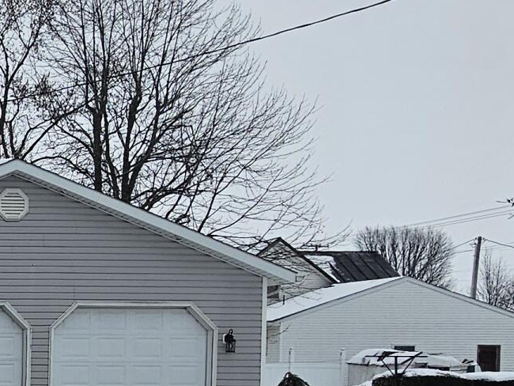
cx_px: -266
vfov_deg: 23.3
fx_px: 891
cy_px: 394
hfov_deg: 24.6
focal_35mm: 60
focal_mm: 2.2
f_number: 2.2
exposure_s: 1/2234
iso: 50
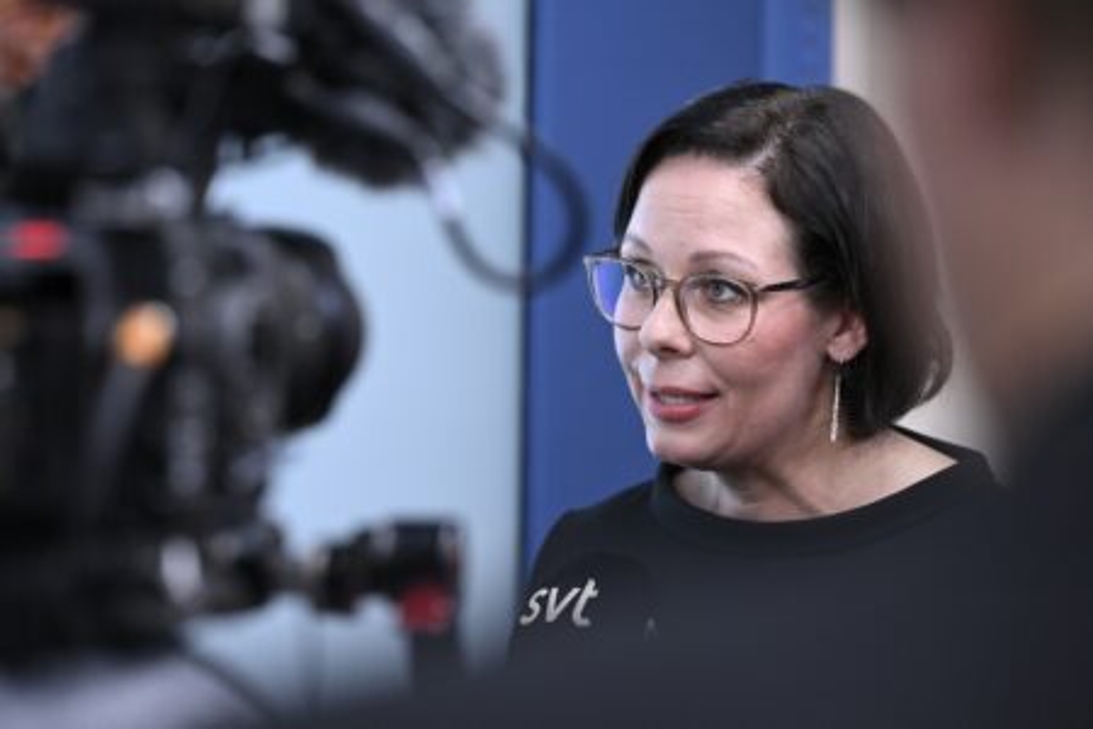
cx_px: 546
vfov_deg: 11.9
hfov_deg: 17.8
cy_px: 364
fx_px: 3491
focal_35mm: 115
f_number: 3.5
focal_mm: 115
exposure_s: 1/500
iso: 3200
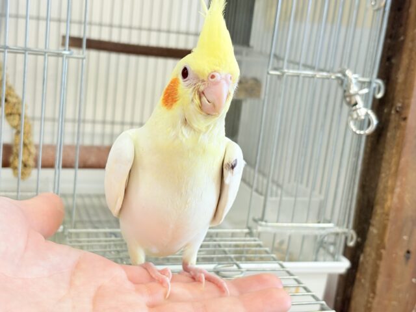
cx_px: 208
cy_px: 156
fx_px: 625
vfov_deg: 28.0
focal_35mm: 52
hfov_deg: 36.8
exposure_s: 1/50
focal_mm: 5.96
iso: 80
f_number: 1.6
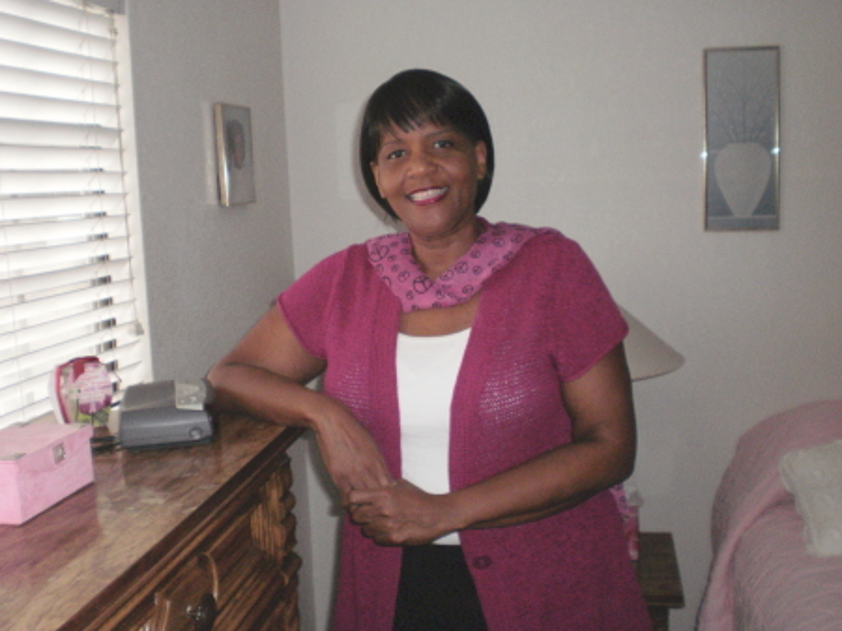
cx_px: 421
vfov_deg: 39.6
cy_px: 316
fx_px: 875
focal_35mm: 36
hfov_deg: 51.4
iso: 400
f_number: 3.1
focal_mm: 6.3
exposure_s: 1/250
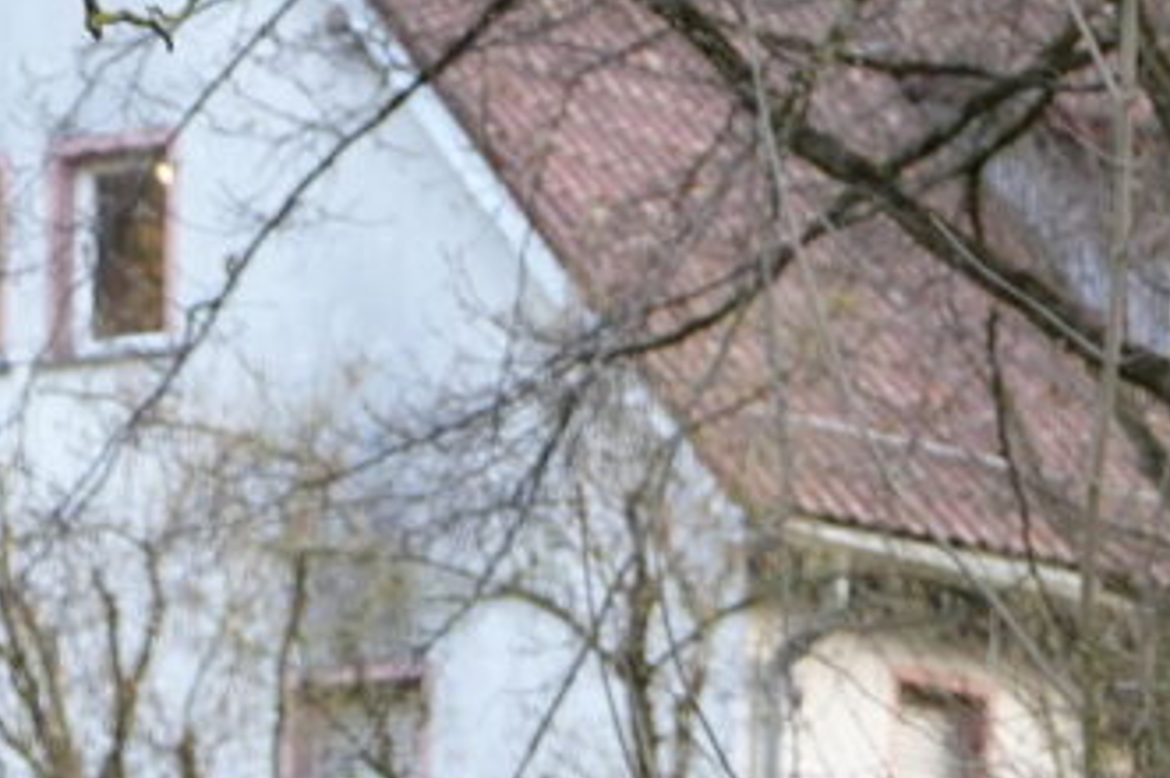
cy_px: 2891
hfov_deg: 7.6
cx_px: 308
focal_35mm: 271
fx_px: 8799
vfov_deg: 4.7
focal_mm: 35
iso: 500
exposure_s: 1/160
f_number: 4
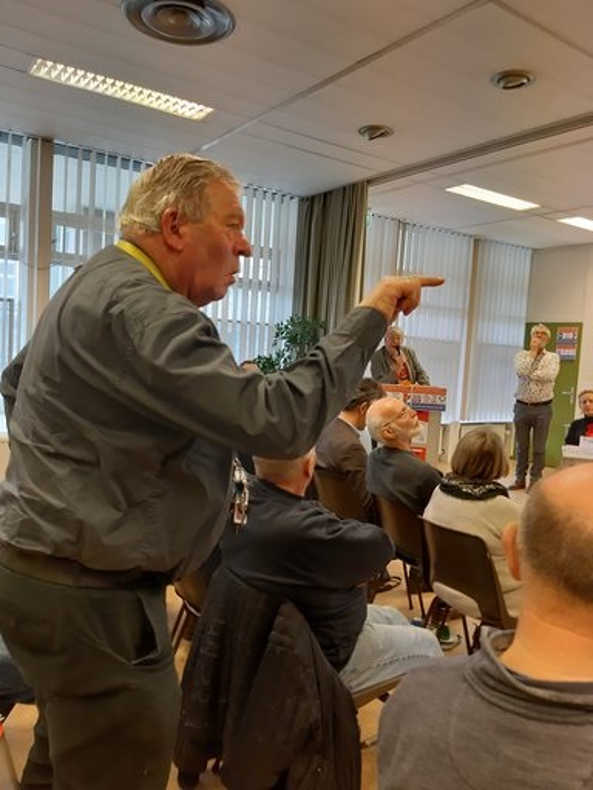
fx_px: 617
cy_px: 395
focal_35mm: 27
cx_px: 296
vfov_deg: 65.3
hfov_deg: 51.4
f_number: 1.7
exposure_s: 1/50
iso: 250
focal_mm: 3.93
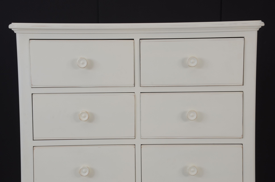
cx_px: 138
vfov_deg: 18.8
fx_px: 549
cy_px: 91
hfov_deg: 28.1
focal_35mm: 72
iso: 200
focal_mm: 48
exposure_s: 1/60
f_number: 10
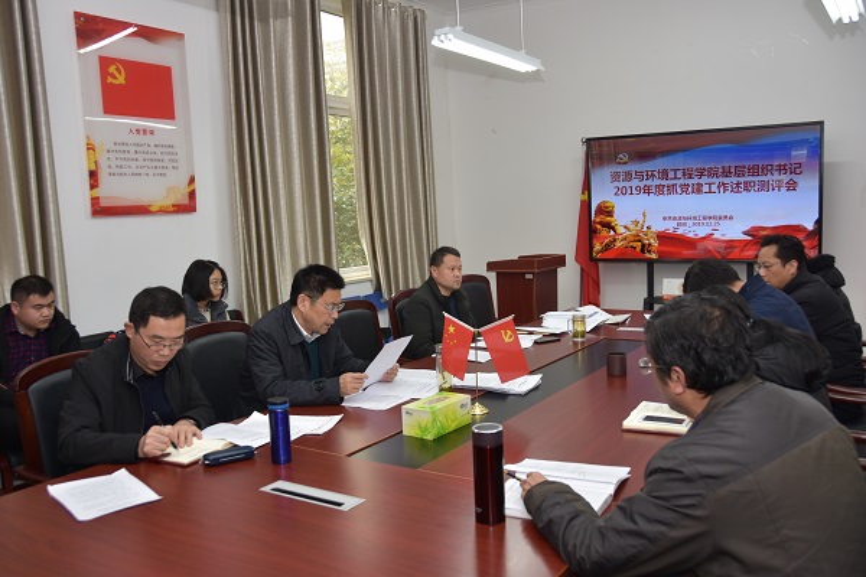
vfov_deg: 43.6
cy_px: 288
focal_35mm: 30
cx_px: 433
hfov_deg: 61.9
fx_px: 722
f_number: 4
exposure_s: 1/30
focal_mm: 20
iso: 220
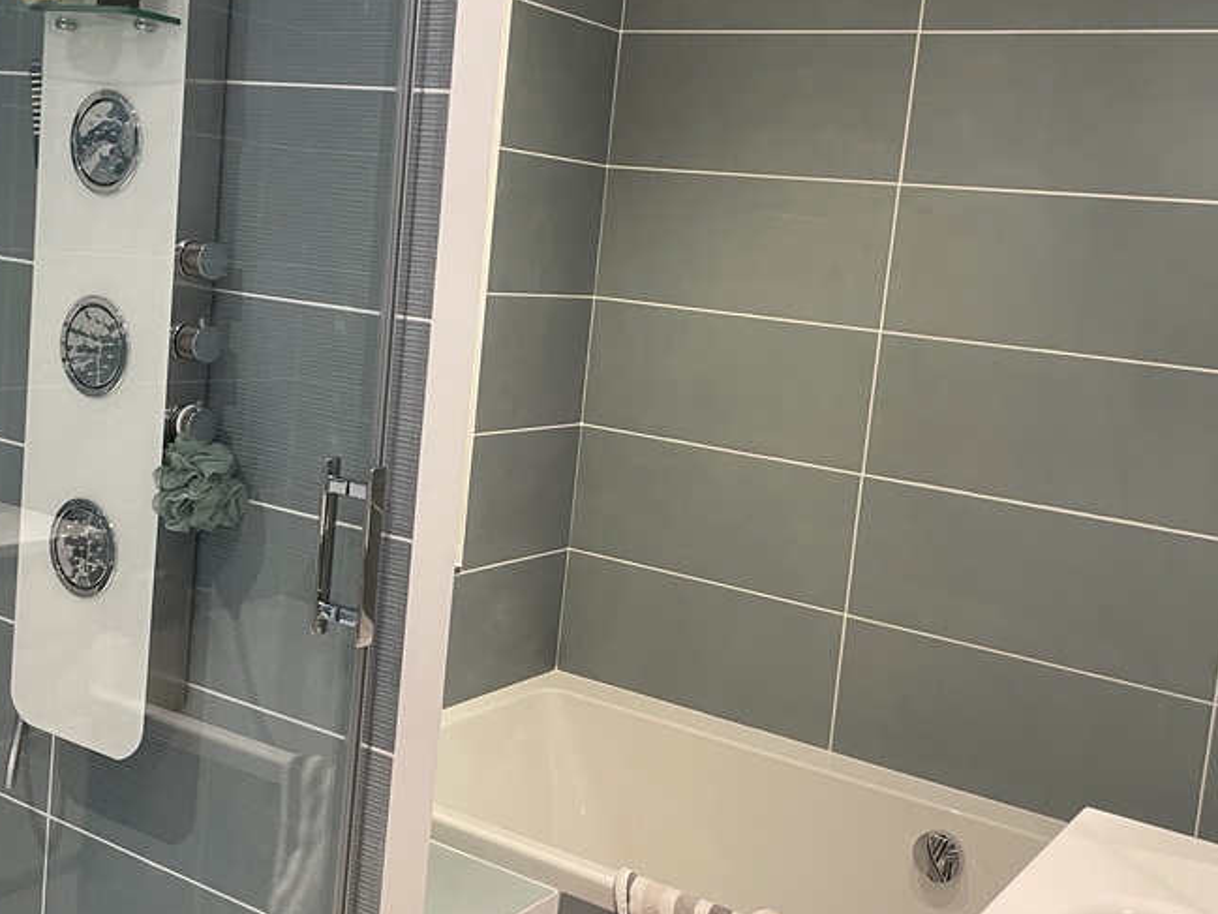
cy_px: 424
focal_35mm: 41
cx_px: 572
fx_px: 1443
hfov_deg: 45.7
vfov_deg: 35.1
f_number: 1.6
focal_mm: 4.2
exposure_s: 1/50
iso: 125
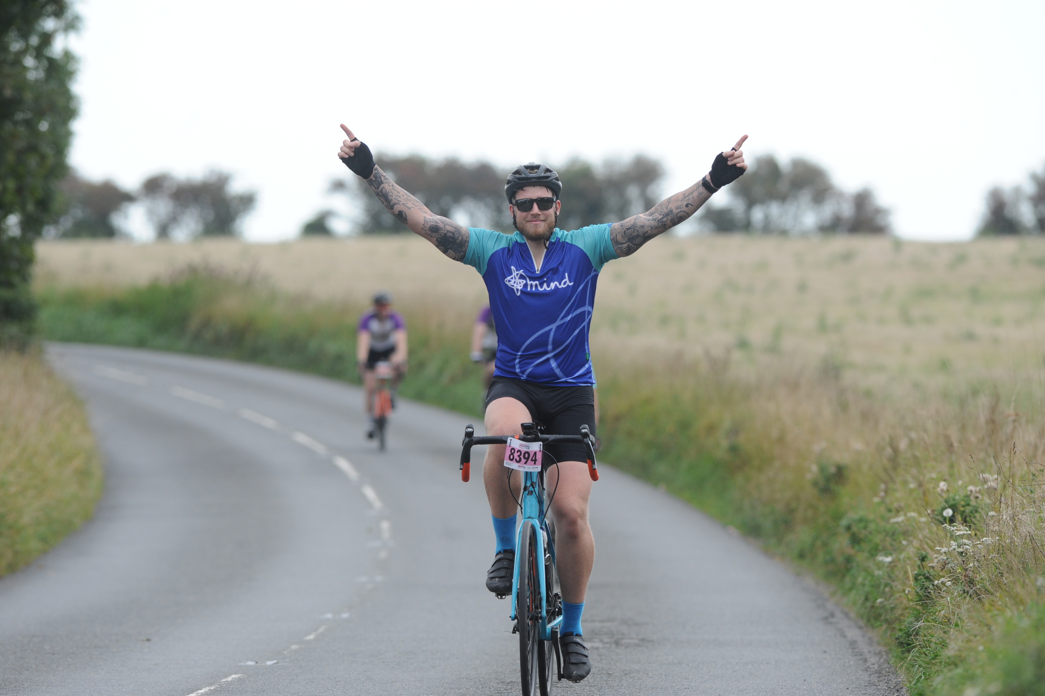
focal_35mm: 300
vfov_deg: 4.6
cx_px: 522
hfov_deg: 6.9
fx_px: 8704
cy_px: 348
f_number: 5.6
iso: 1000
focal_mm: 300
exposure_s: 1/1000
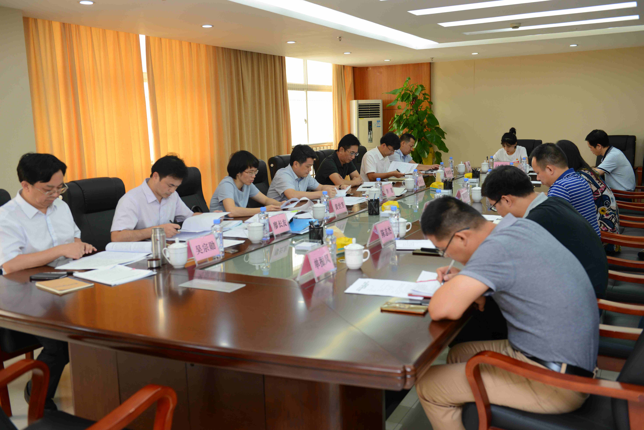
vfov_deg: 36.9
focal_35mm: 36
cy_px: 215
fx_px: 644
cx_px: 322
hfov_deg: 53.1
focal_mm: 36
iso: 400
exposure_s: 1/60
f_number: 3.5
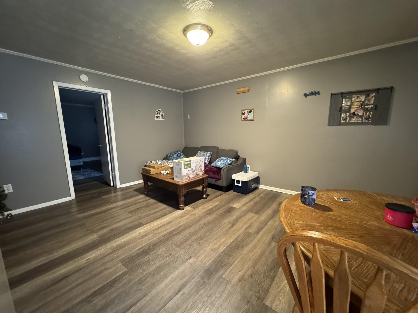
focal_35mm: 14
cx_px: 209
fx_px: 169
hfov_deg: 102.1
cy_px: 156
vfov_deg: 85.7
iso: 1250
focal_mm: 2.22
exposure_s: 1/60
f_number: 2.2
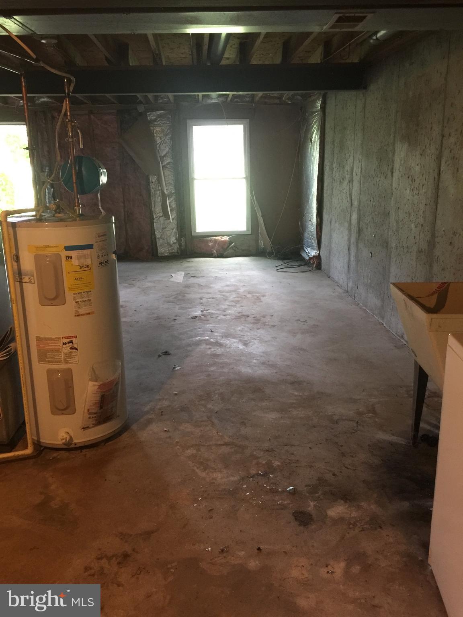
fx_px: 517
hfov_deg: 48.2
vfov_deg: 61.7
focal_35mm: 29
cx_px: 232
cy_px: 308
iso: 125
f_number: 2.2
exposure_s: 1/15
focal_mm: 4.15
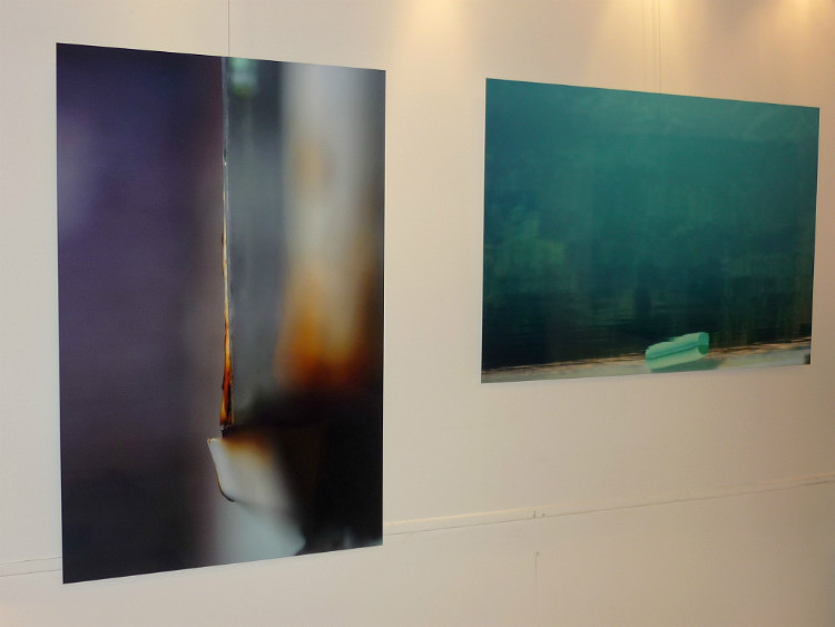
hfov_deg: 42.1
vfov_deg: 32.2
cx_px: 418
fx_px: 1086
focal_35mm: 45
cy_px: 314
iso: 100
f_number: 2.8
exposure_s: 1/30
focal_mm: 5.5
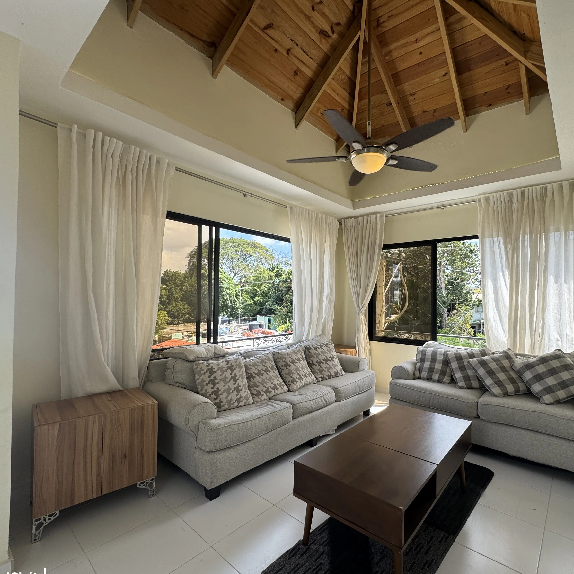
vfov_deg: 83.9
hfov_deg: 83.7
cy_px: 295
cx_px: 318
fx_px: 319
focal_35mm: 17
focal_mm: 2.22
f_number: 2.2
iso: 40
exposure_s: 1/433
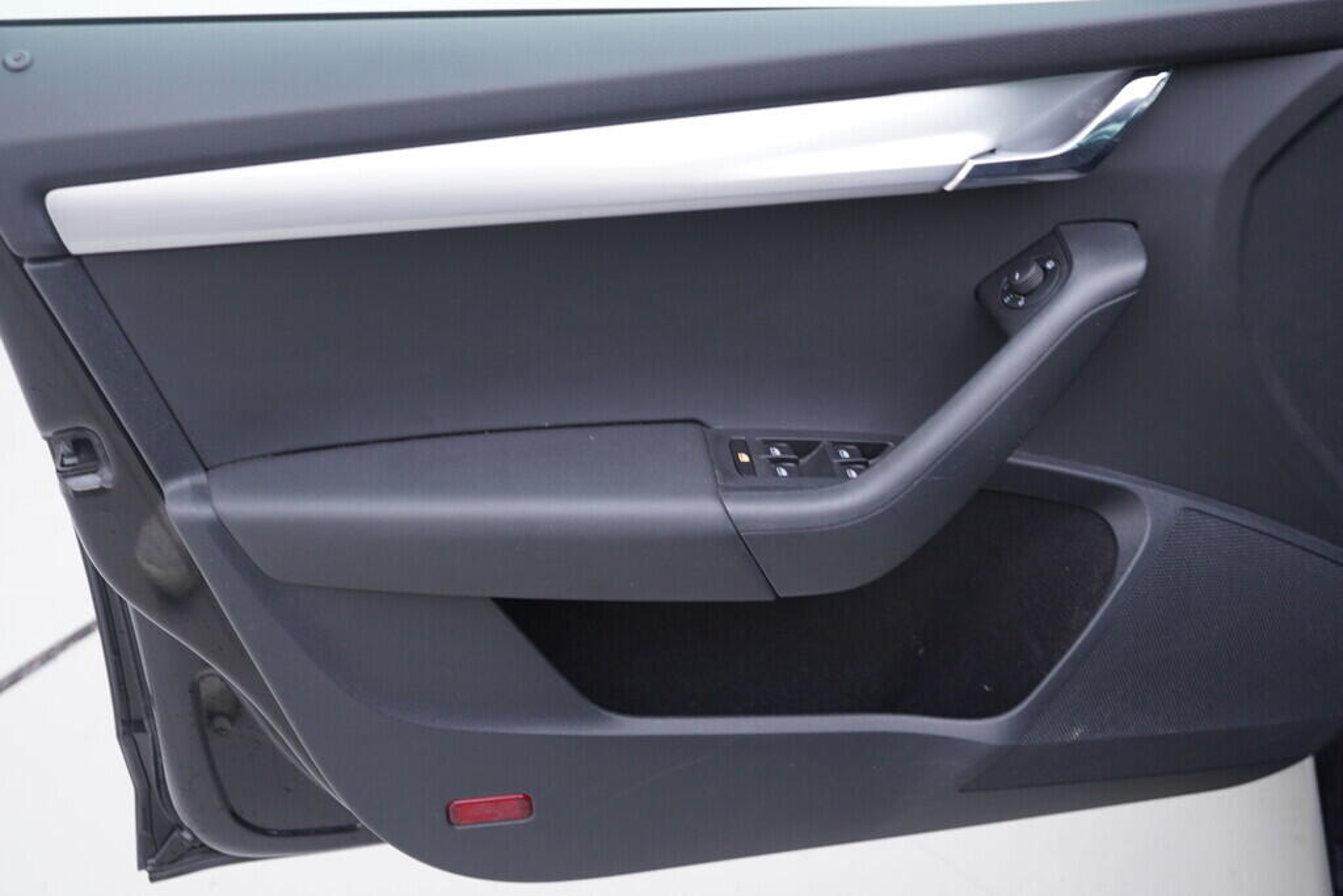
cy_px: 448
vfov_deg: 36.9
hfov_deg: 53.1
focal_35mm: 36
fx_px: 1343
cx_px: 672
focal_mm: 24
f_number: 2.8
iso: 160
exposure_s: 1/40
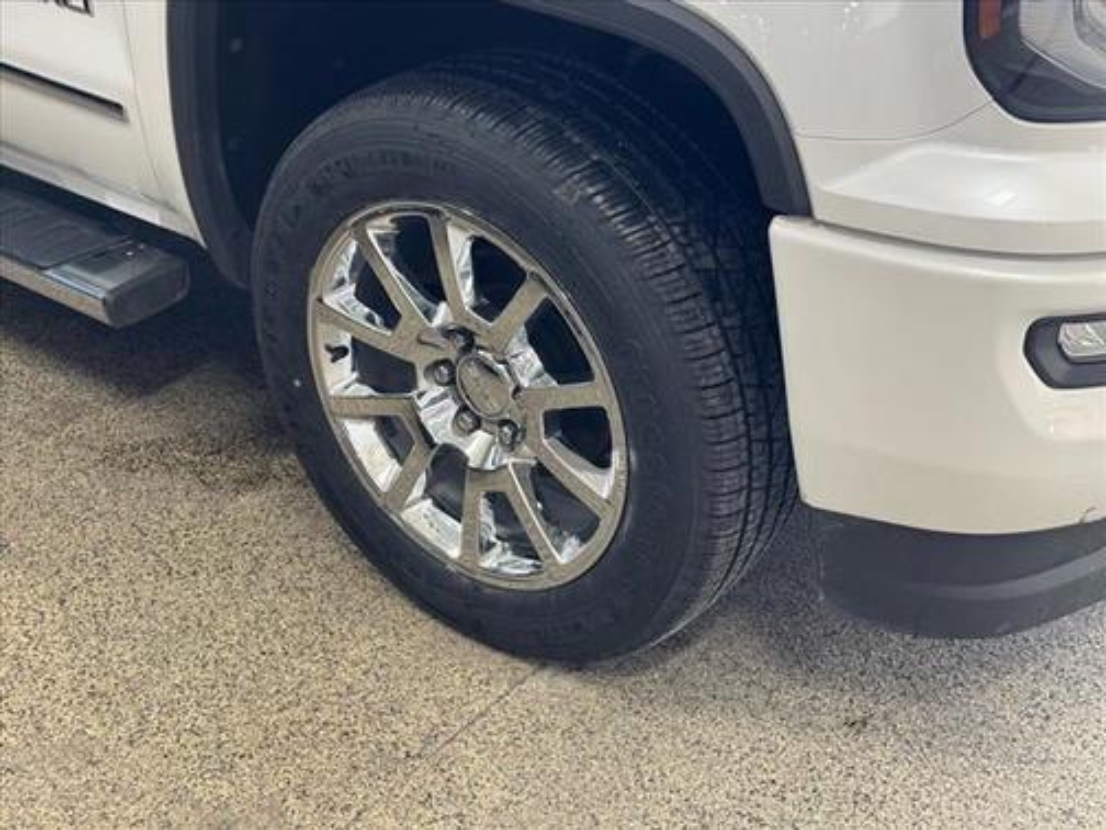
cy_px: 415
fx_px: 1534
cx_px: 553
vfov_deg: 30.3
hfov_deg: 39.7
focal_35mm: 48
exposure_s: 1/60
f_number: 1.78
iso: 160
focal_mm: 6.76
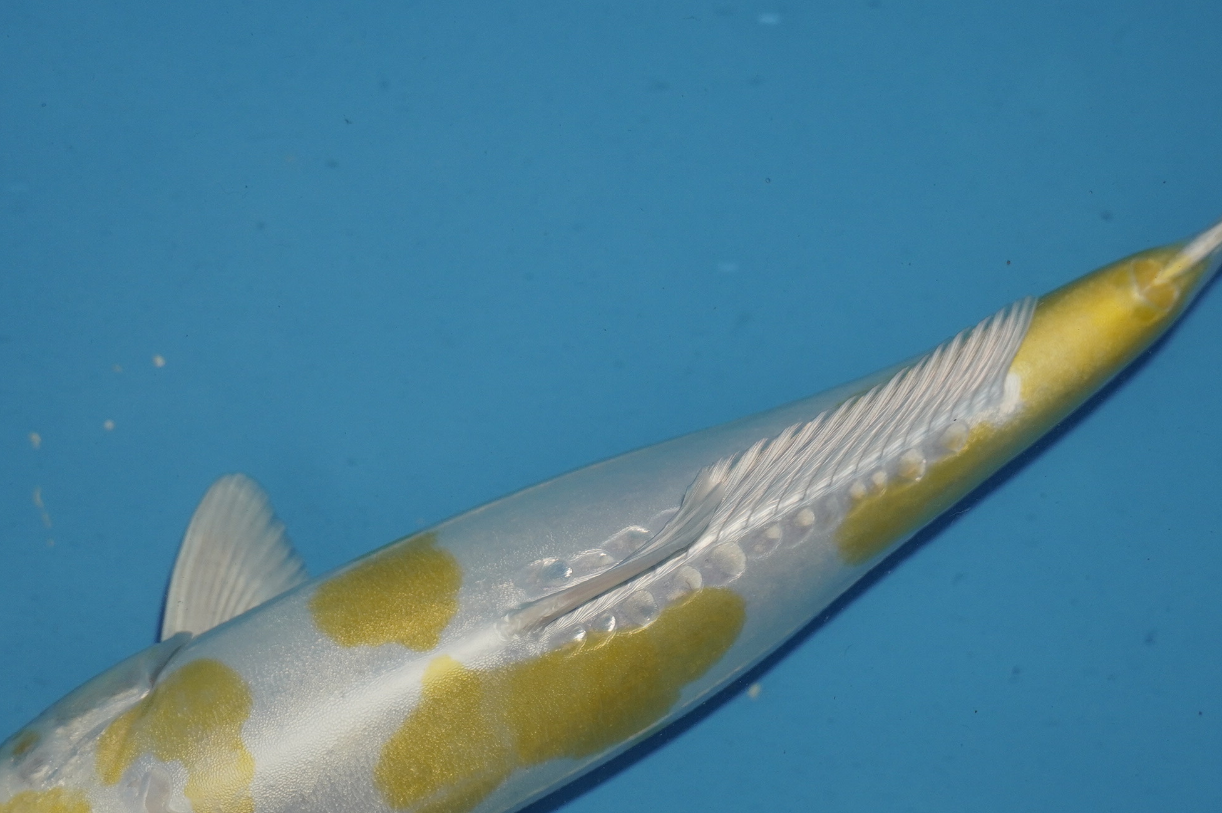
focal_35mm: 95
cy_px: 595
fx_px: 3214
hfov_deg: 21.5
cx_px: 639
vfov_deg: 14.4
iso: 500
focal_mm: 41
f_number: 5
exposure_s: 1/160
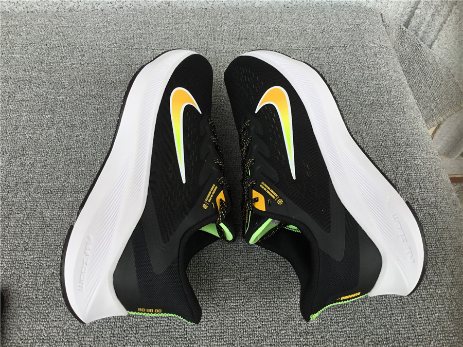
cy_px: 174
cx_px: 232
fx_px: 415
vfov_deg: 45.4
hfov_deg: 58.4
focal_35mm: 31
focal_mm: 3.3
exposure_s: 1/204
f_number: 2.4
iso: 25
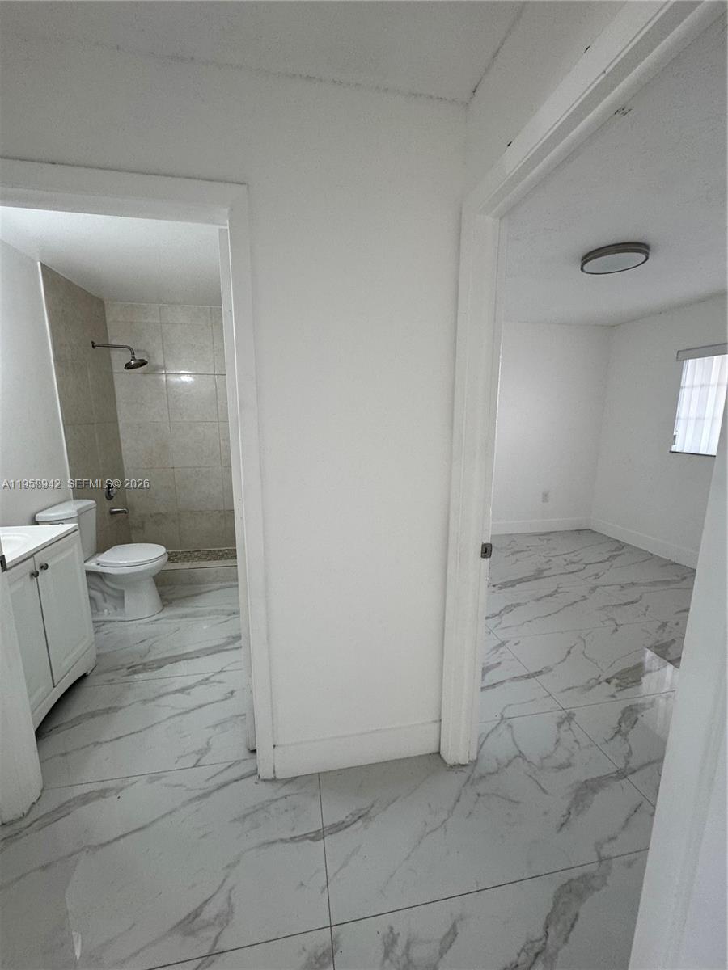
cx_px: 364
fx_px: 393
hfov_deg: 85.7
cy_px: 485
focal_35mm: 14
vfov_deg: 102.1
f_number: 2.2
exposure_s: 1/120
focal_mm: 2.22
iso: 160
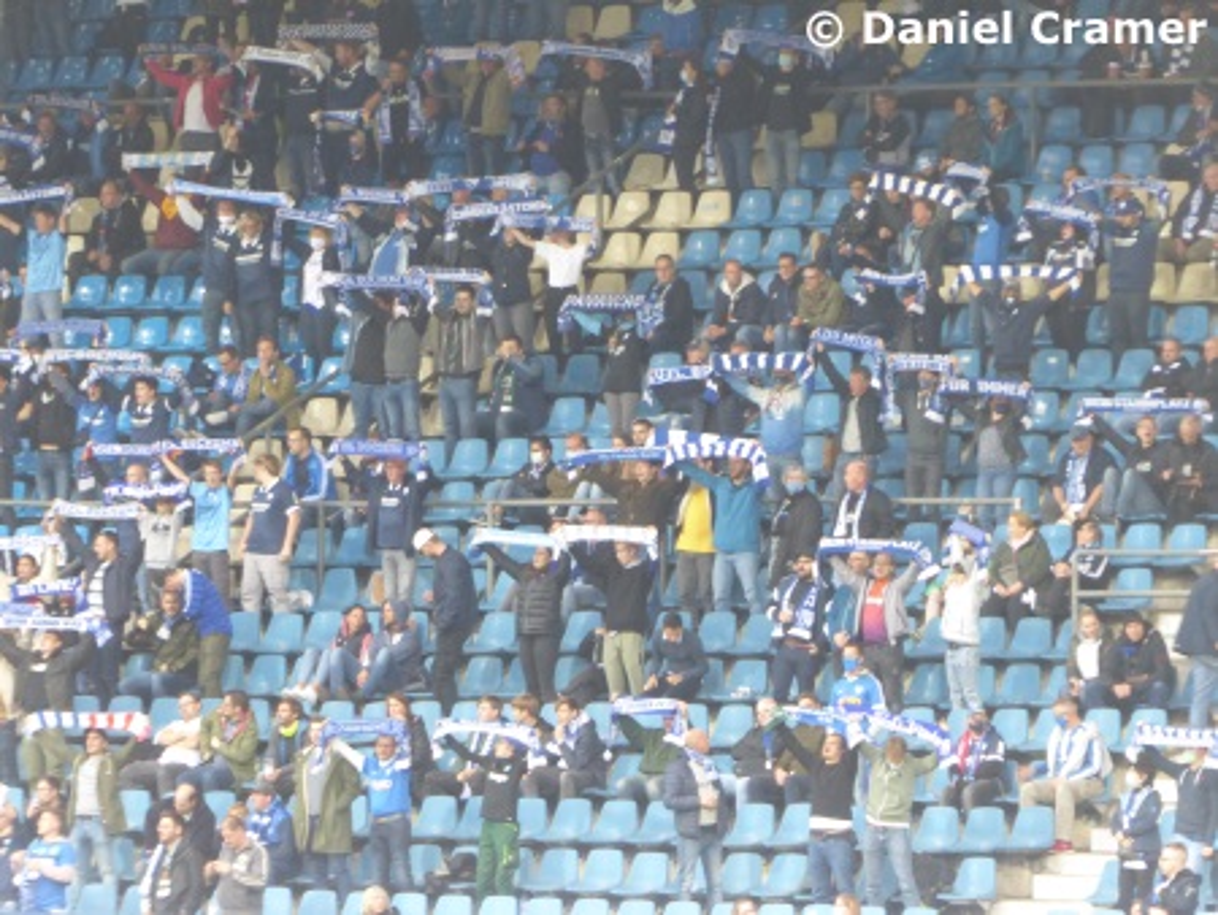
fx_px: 14082
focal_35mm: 400
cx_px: 609
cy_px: 458
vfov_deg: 3.7
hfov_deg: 5.0
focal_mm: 71.7
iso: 400
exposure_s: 1/15
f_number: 6
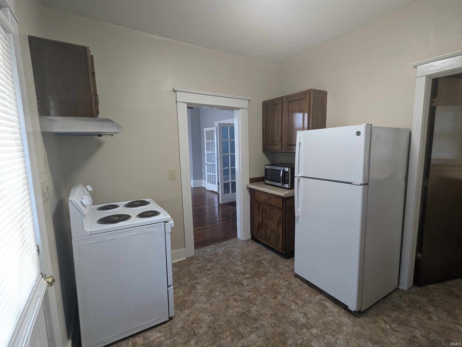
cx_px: 231
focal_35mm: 16
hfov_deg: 94.5
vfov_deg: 78.1
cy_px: 174
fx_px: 214
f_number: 2.2
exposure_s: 1/40
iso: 166
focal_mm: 2.35
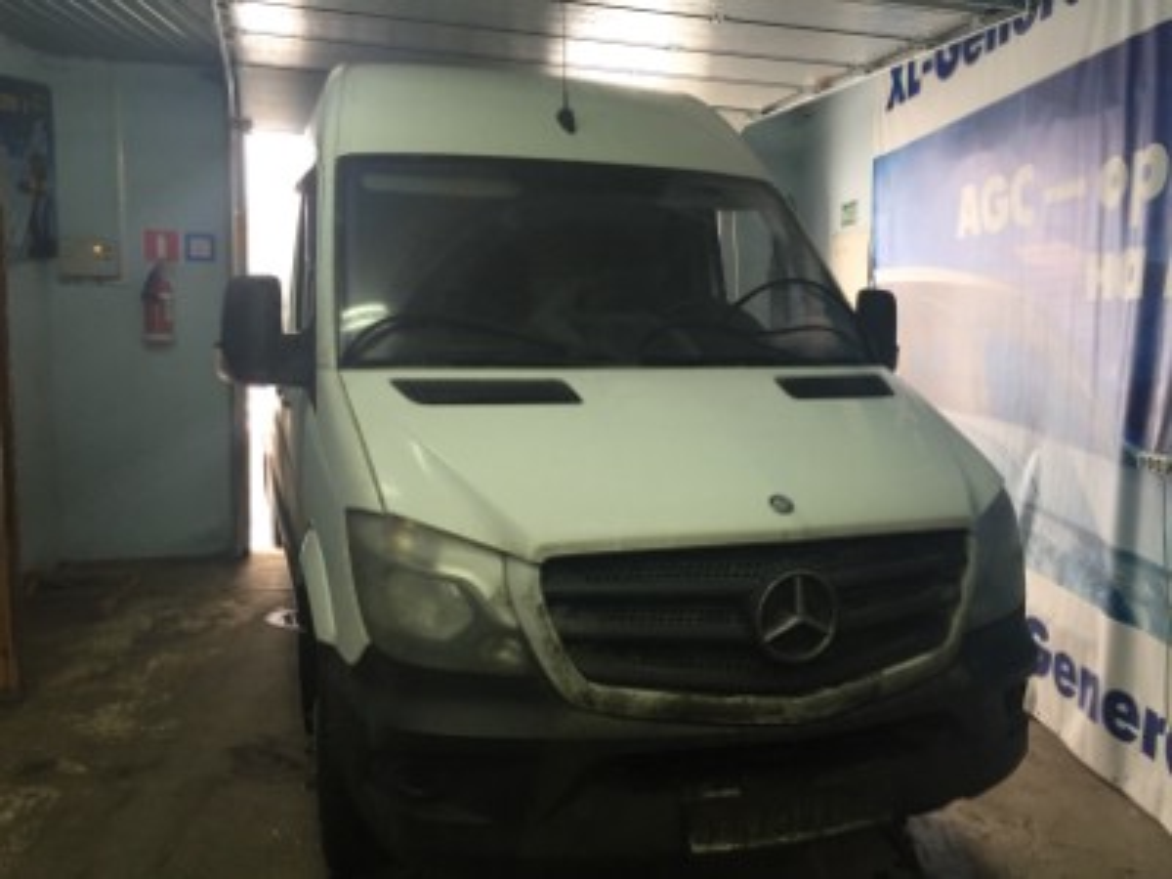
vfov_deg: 48.2
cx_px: 586
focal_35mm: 29
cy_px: 440
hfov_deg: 61.7
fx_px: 982
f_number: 2.2
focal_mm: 4.15
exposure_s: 1/33
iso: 64
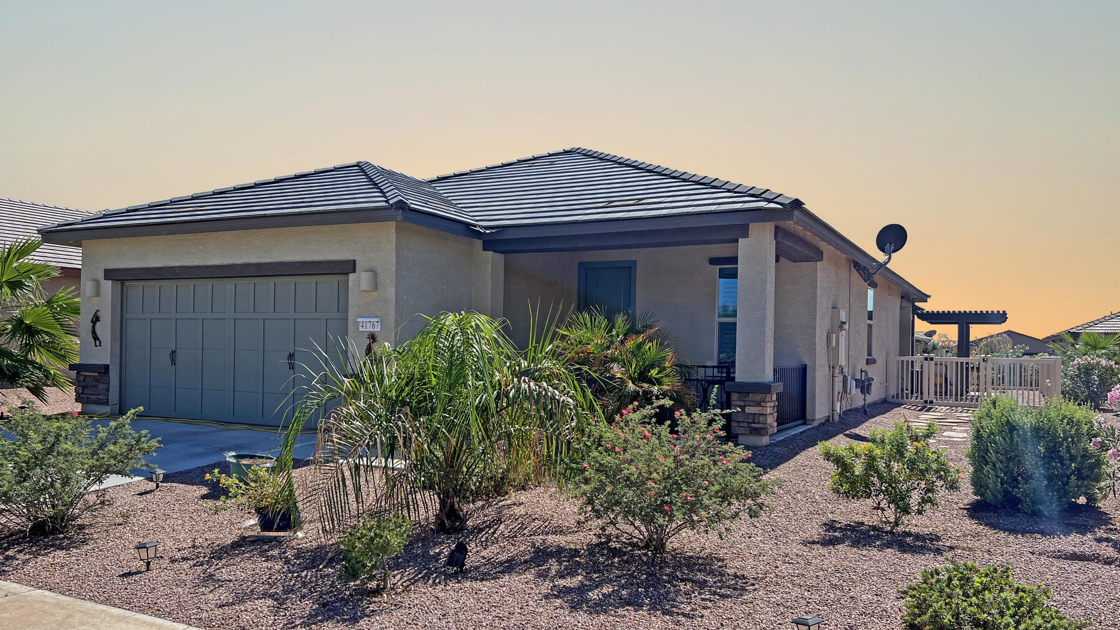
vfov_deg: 40.2
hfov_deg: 66.1
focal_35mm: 29
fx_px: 861
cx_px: 550
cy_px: 338
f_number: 1.5
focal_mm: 5.7
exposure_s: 1/4831
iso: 50
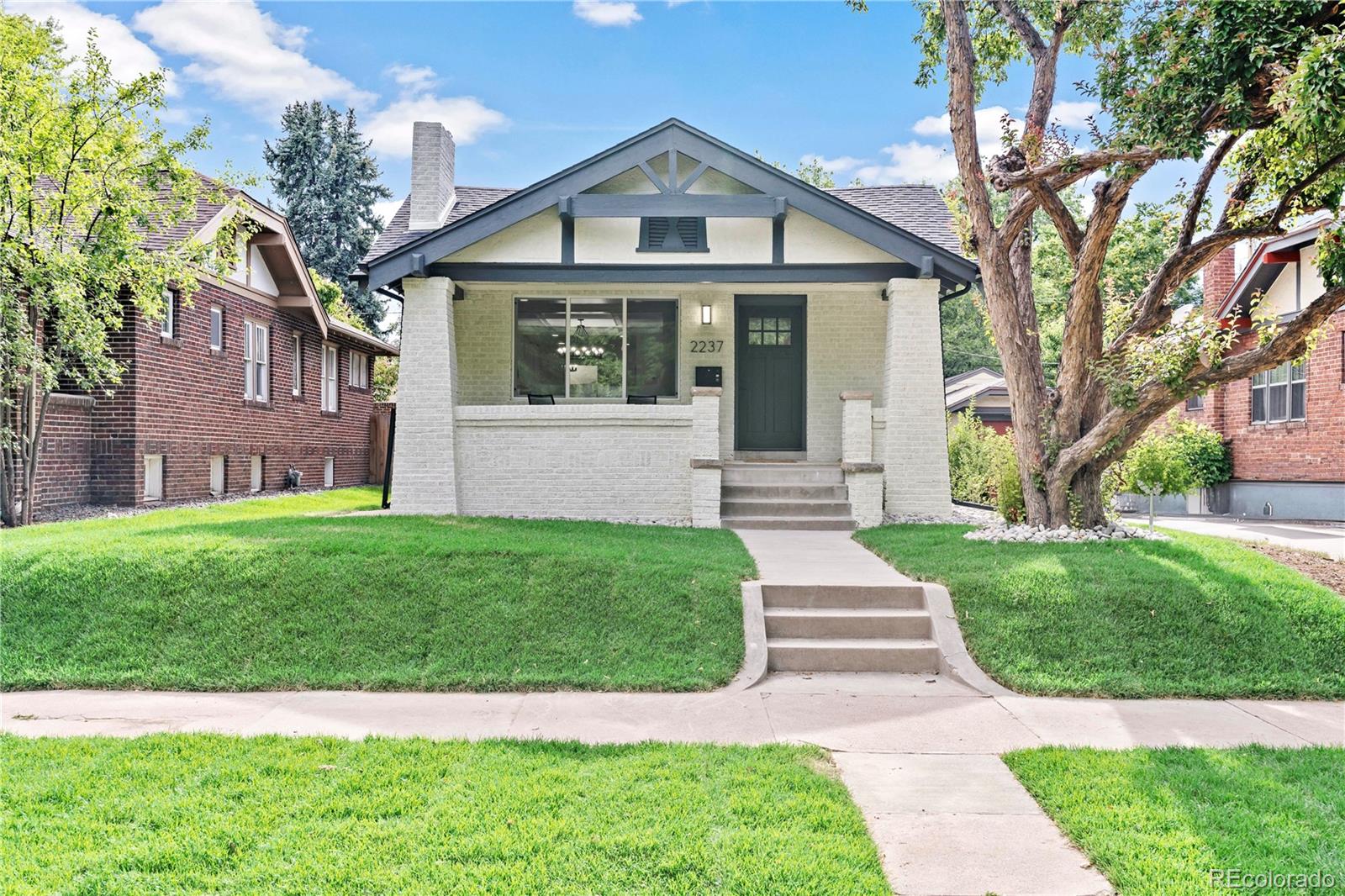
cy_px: 448
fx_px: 1307
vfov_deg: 37.8
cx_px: 672
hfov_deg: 54.4
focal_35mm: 35
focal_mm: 35
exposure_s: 1/160
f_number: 11
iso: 320
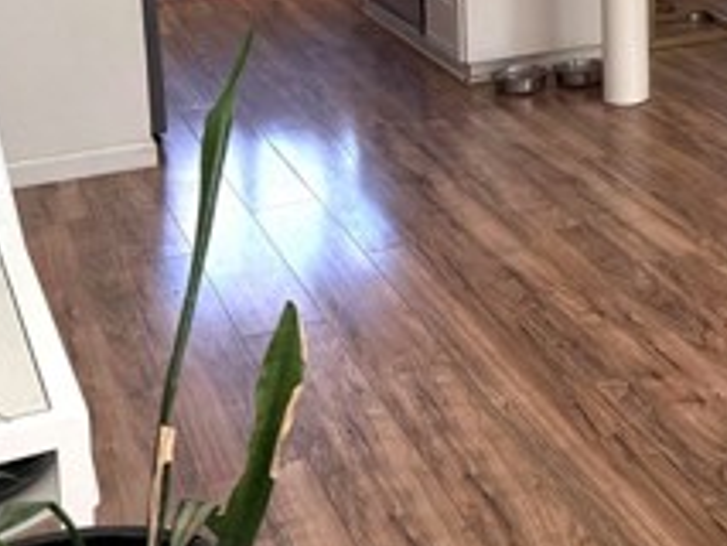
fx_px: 1513
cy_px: -181
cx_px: 846
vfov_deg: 18.8
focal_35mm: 72
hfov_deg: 24.7
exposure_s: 1/229
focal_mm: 6.76
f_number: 1.78
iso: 160
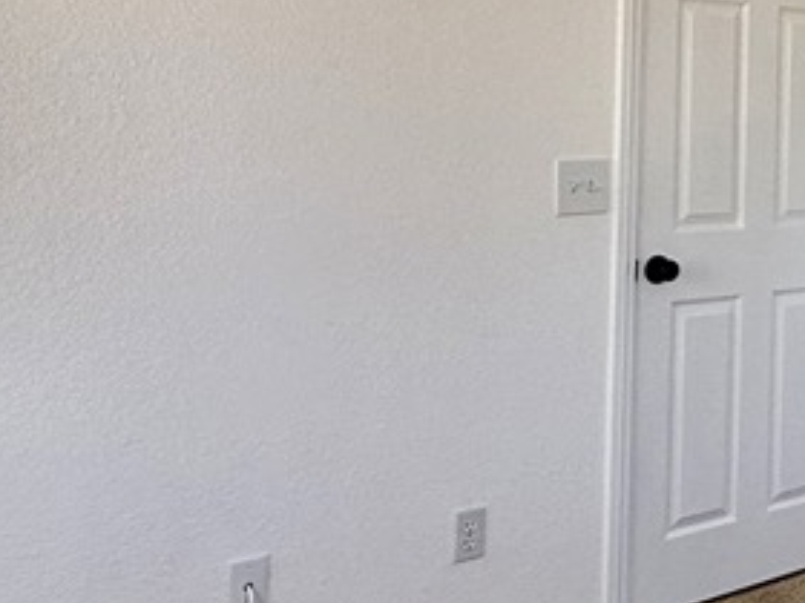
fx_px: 1488
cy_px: 138
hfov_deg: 22.5
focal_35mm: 64
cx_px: 1320
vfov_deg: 22.7
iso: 50
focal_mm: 2.22
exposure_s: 1/200
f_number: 2.2
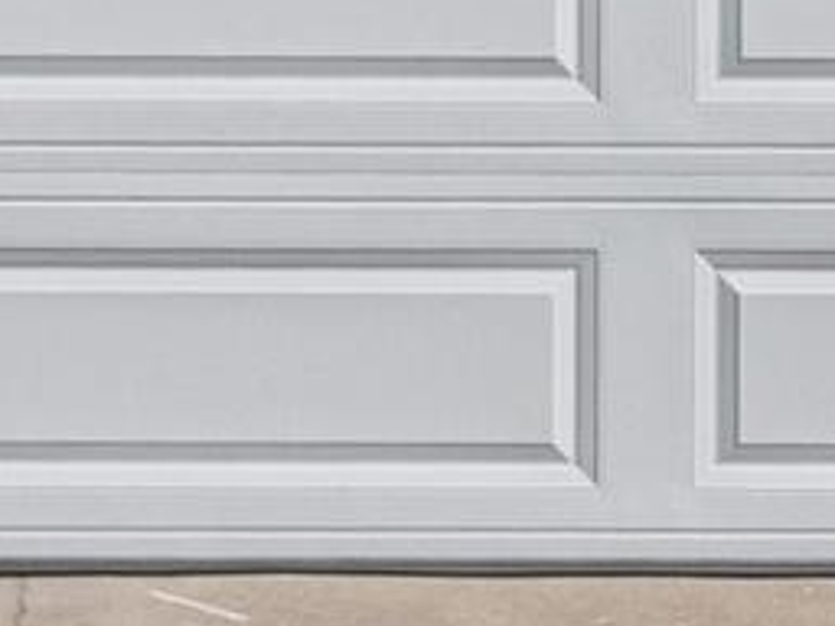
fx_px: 3474
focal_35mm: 144
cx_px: -219
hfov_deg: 13.3
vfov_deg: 9.8
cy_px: -439
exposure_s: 1/160
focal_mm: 24
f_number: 10
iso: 250
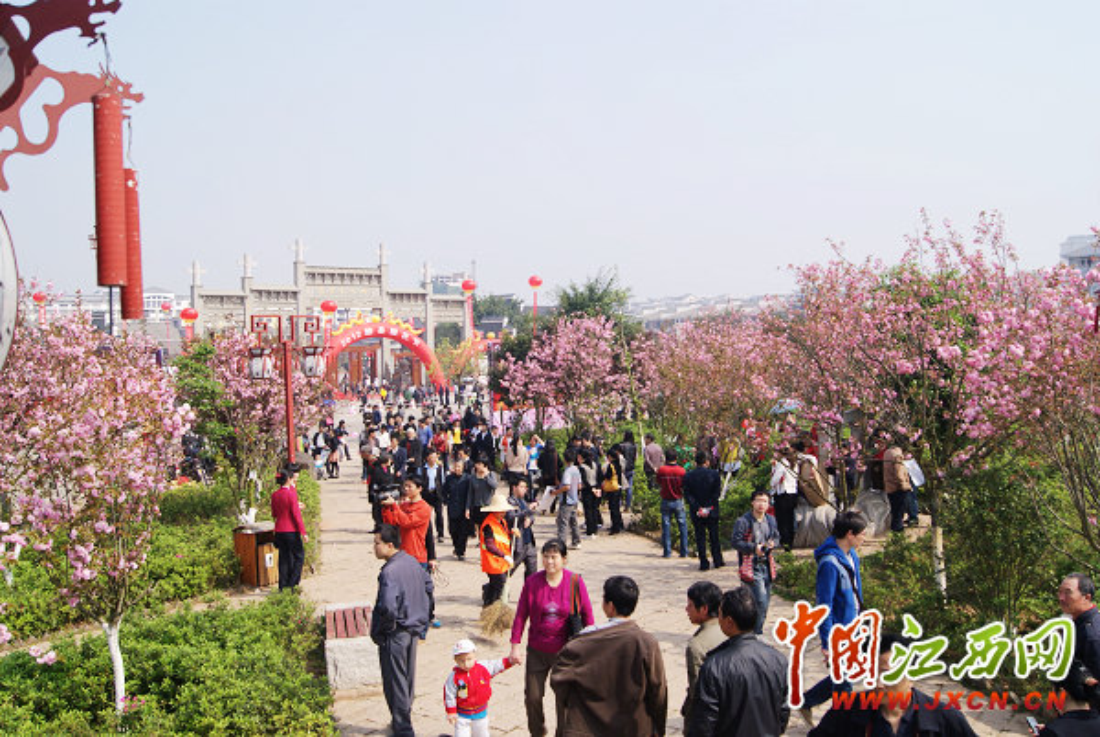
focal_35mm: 33
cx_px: 550
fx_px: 1010
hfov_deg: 57.2
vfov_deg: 40.1
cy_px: 368
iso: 100
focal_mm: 22
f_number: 10
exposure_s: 1/125
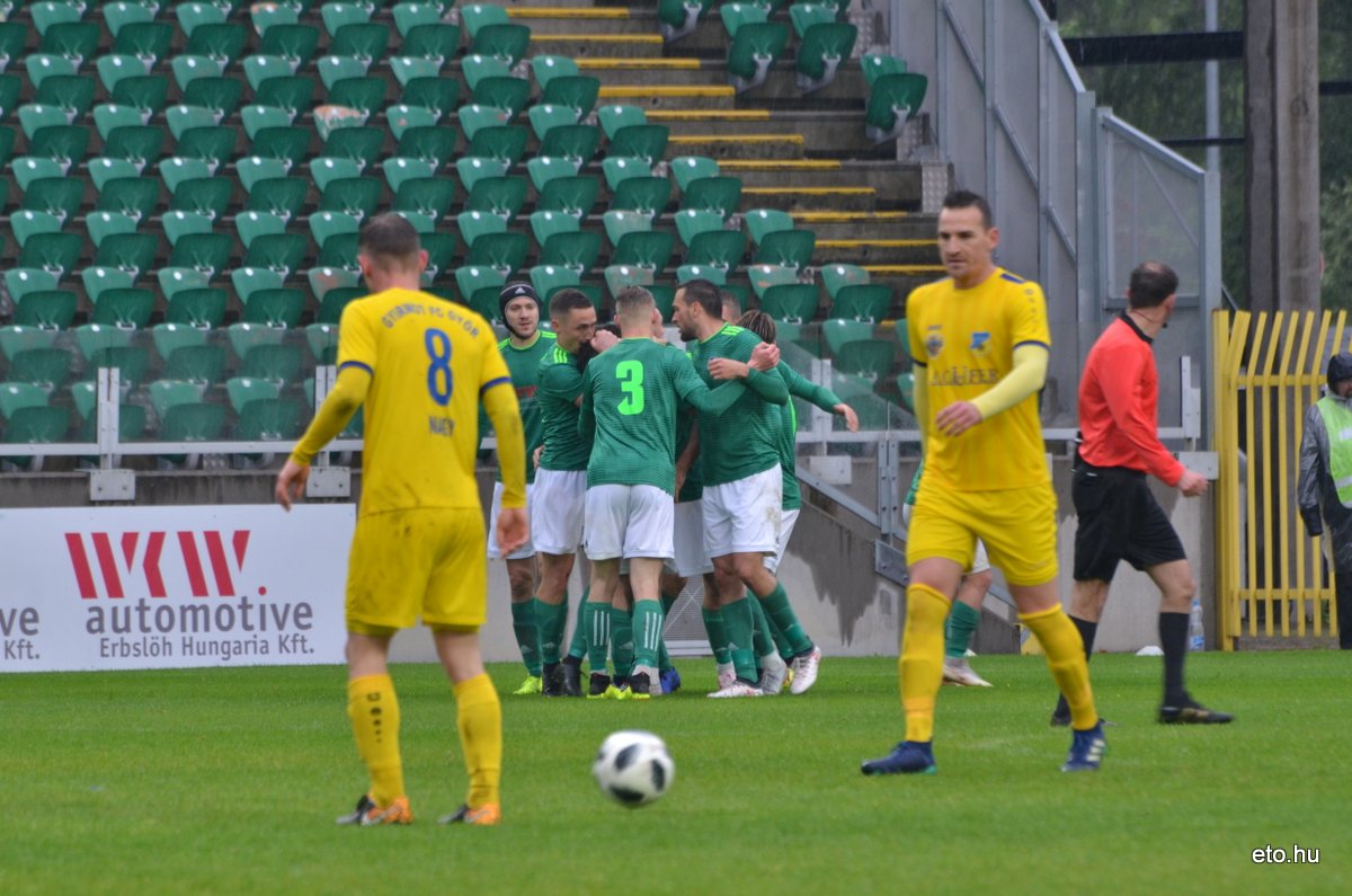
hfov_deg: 4.6
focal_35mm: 450
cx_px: 676
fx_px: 16866
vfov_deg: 3.0
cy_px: 448
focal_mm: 300
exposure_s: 1/125
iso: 500
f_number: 7.1
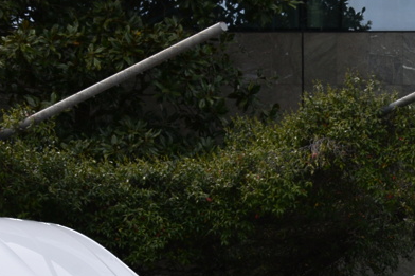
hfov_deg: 12.6
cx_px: 547
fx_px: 1809
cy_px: 435
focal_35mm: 157
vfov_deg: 8.5
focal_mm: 44
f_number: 9
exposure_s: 1/320
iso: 200
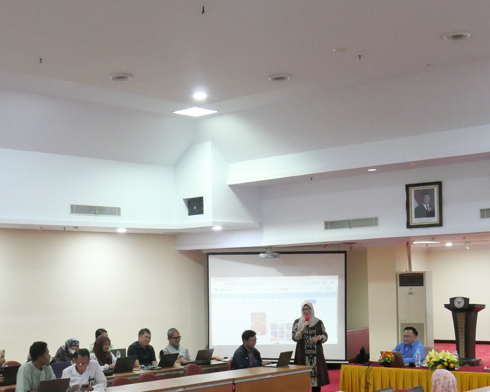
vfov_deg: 26.8
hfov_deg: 33.5
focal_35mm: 56
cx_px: 200
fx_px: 812
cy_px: 289
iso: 5000
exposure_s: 1/50
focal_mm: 14
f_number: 5
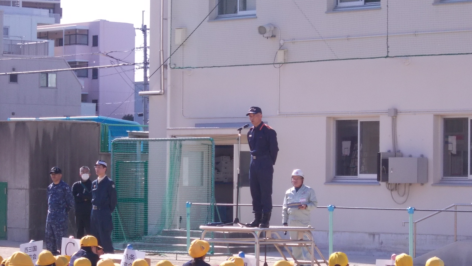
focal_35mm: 142
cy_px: 149
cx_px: 236
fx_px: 1777
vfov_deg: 8.5
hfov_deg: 15.1
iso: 220
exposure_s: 1/500
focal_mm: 23
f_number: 6.5
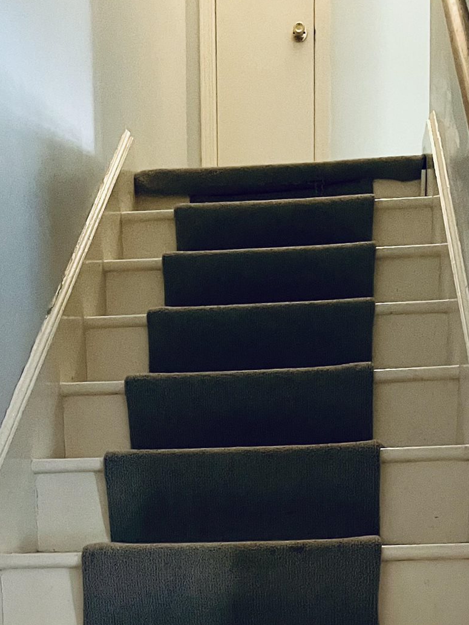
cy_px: 661
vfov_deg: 30.3
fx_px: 1048
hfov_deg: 25.2
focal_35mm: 58
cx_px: 219
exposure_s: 1/30
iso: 640
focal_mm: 4.2
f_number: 1.6
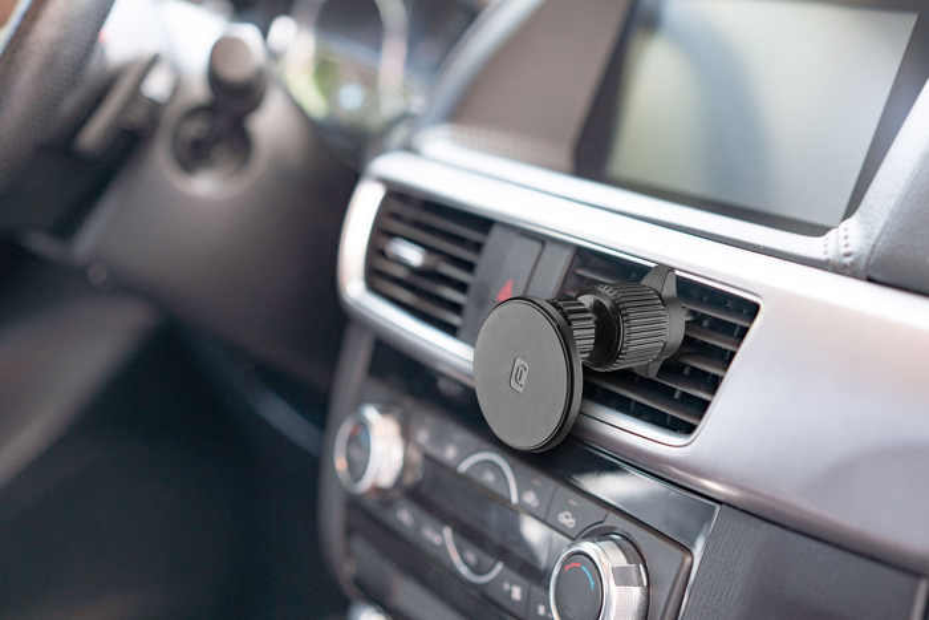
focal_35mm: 55
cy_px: 310
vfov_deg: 24.6
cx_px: 464
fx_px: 1420
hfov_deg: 36.2
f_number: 2.8
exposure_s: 1/50
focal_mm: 55
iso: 400
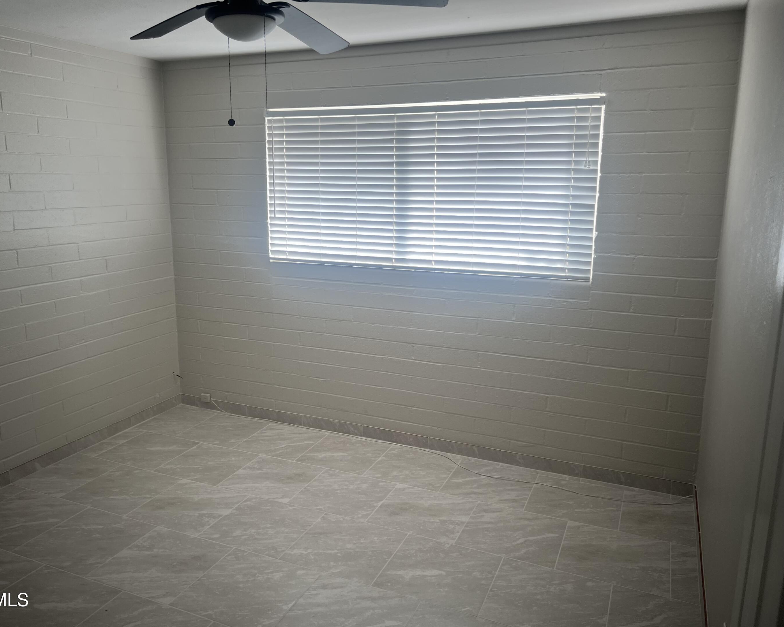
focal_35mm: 28
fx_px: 650
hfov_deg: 62.1
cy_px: 305
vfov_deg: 51.5
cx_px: 352
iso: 40
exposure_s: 1/120
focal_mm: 5.7
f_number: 1.5
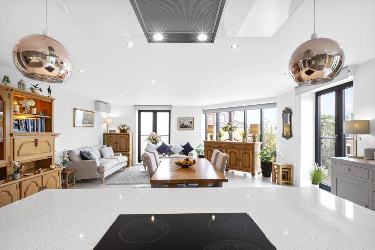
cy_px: 125
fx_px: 182
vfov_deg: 68.8
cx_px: 188
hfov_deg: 91.7
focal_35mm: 18
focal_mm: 17.5
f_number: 16
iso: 250
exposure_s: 1/2.5
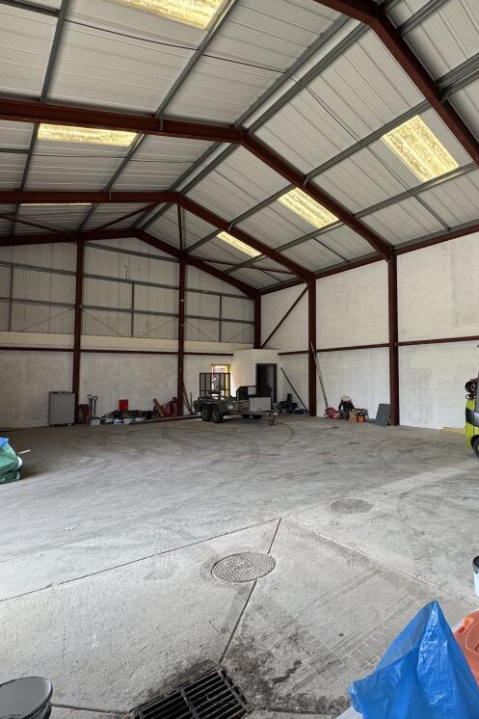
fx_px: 399
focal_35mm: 20
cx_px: 356
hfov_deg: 58.9
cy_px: 352
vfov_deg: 84.0
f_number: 2.2
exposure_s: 1/99
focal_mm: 2.22
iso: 64
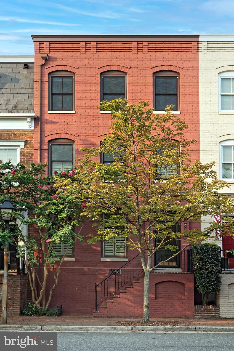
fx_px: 312
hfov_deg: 41.1
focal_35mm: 32
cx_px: 117
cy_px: 176
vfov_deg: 58.7
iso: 250
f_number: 9
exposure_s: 1/60
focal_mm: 32
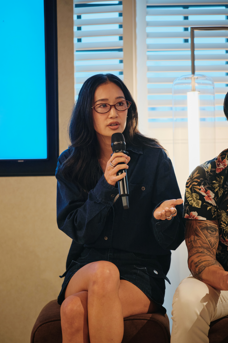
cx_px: 114
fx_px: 807
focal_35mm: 85
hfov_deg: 16.1
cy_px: 170
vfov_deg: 23.9
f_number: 1.7
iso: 800
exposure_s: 1/100
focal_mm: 56
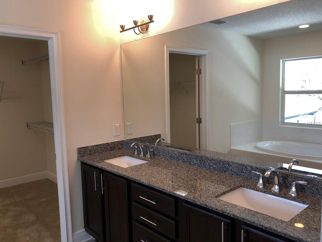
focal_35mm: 29
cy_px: 123
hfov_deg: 61.7
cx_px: 160
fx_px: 270
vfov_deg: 48.2
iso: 25
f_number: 1.8
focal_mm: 3.99
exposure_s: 1/30
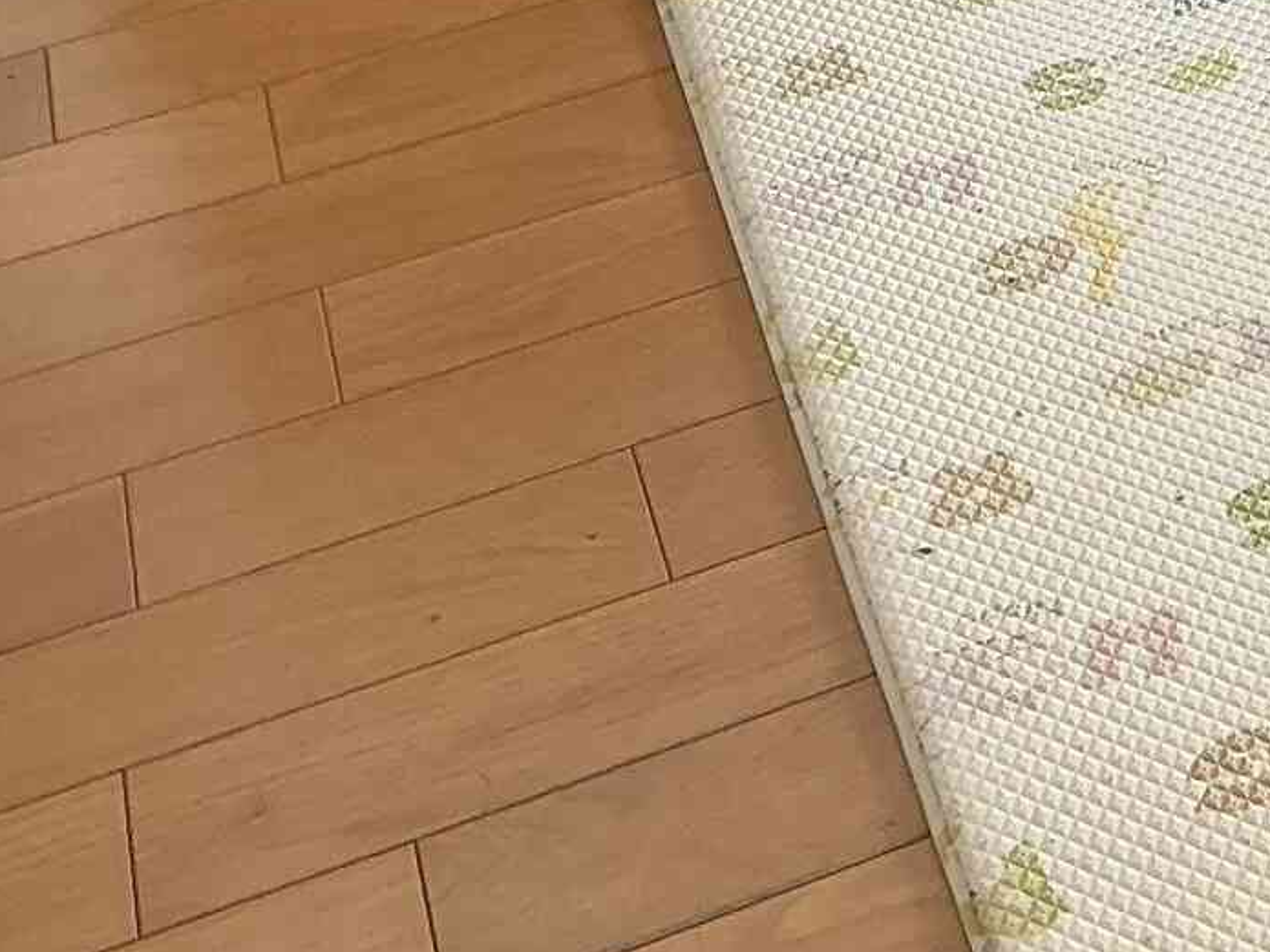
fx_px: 3705
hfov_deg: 17.2
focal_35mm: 101
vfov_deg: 14.0
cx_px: 1999
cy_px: -324
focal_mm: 3
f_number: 1.8
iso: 32
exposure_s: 1/120
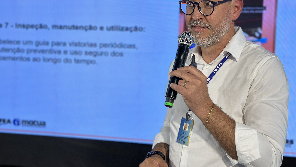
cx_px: 147
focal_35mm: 53
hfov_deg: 39.2
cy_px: 64
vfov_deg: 22.6
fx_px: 416
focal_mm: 6.86
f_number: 1.78
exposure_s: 1/156
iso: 80
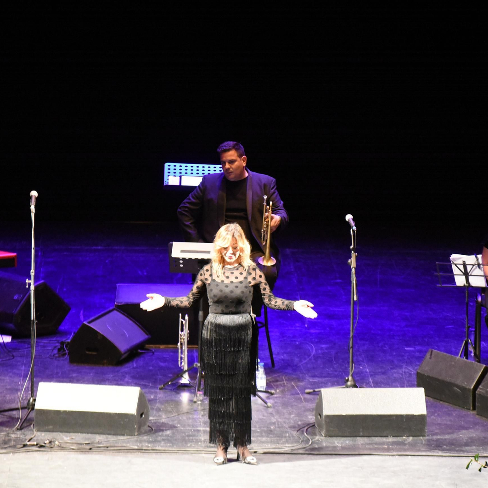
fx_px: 4083
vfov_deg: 6.8
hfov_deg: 6.8
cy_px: 245
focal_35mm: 256
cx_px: 235
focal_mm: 200
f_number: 2.8
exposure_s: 1/100
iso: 11400
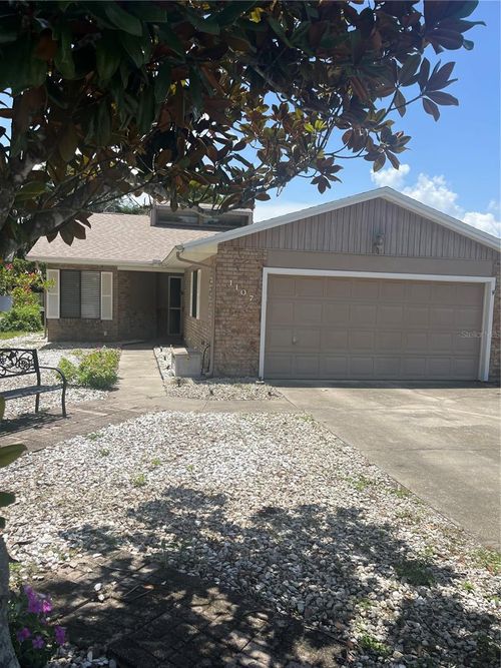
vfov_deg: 67.3
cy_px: 334
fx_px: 502
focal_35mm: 26
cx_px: 250
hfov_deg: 53.0
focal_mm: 5.1
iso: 50
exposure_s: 1/3311
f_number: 1.6
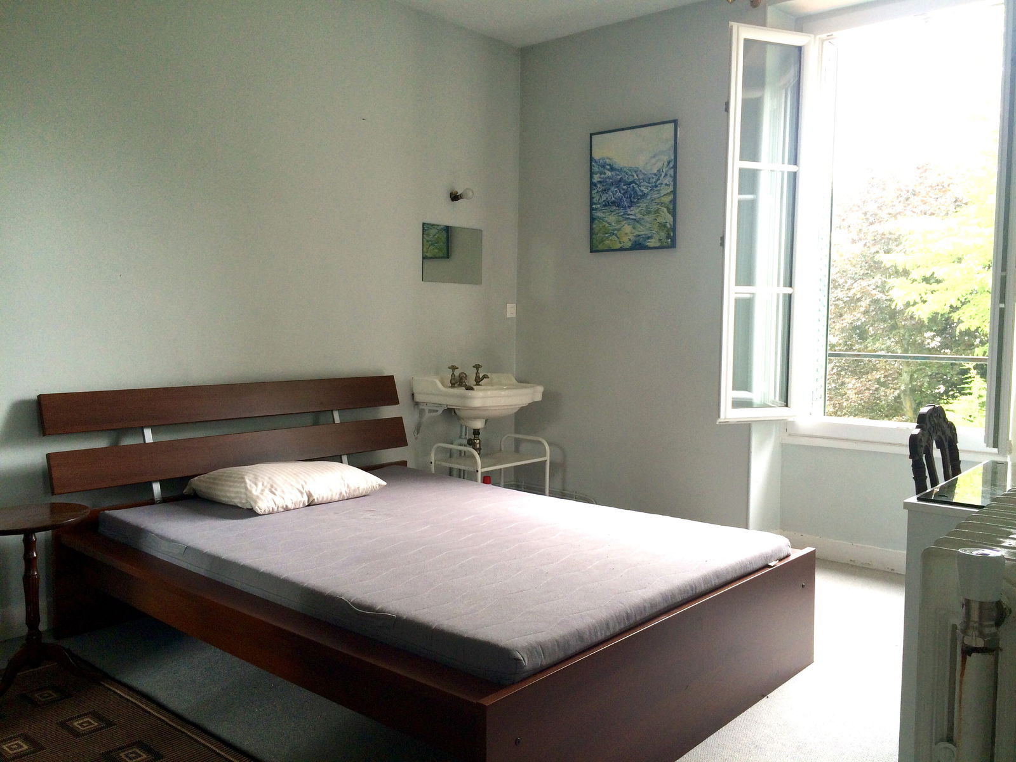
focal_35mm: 29
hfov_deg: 61.7
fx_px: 851
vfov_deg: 48.2
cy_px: 381
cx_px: 508
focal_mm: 4.15
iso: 50
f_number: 2.2
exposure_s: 1/50
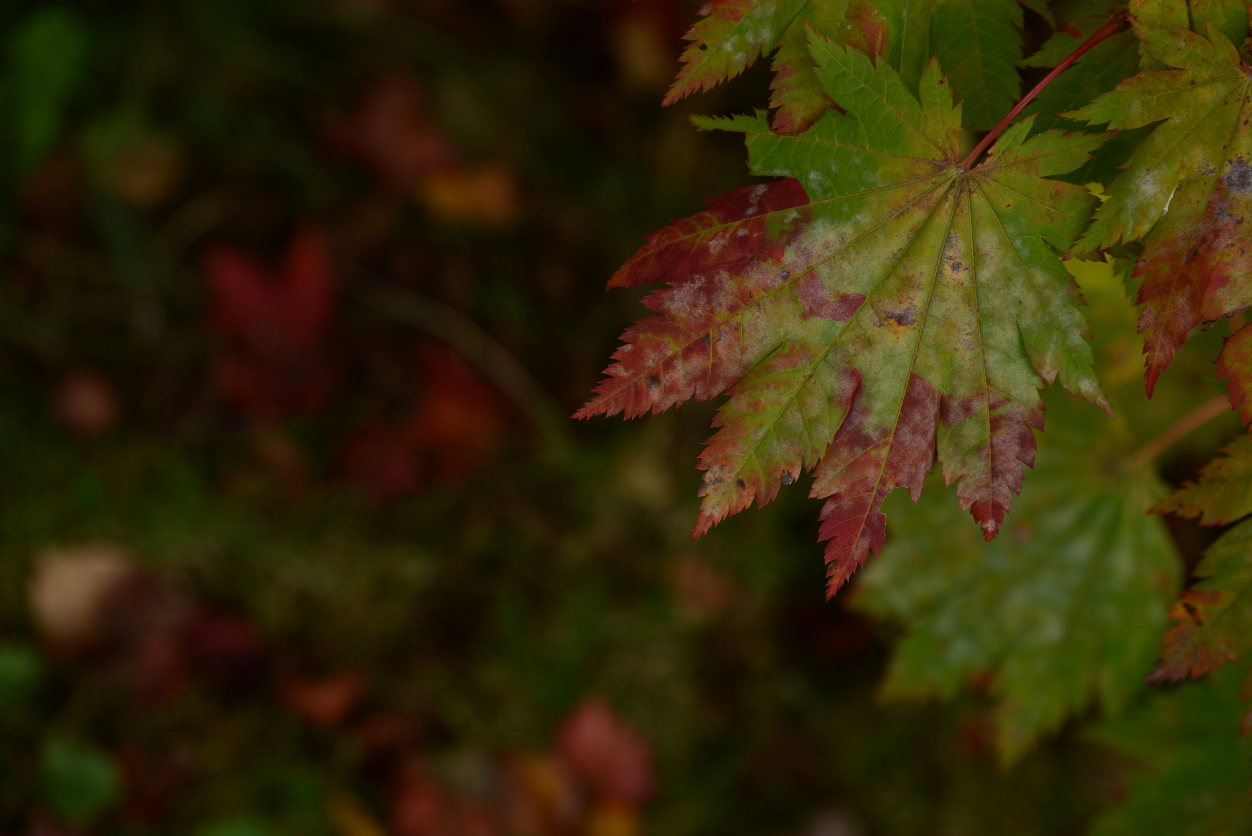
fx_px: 4175
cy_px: 418
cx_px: 626
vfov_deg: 11.4
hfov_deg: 17.1
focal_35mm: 120
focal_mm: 120
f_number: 8
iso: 100
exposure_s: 1/40
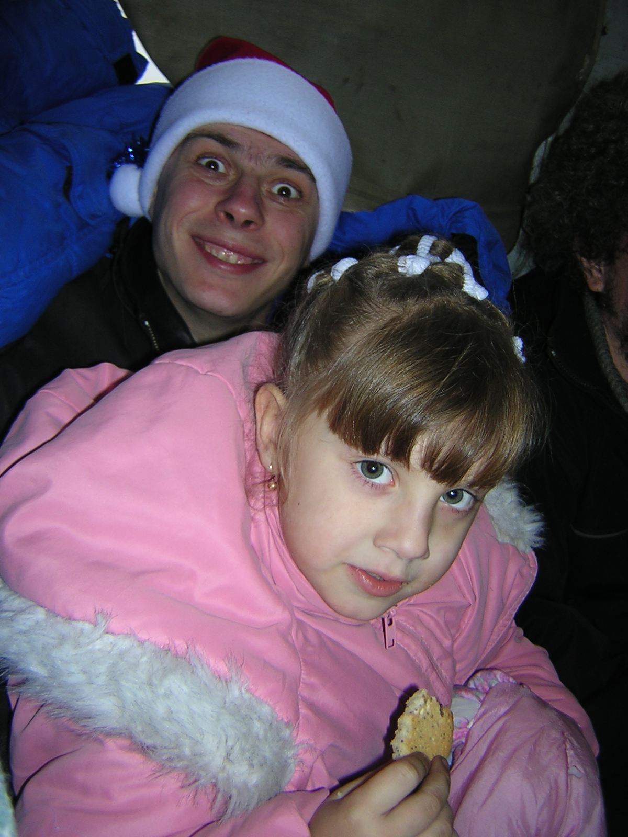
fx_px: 871
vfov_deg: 51.4
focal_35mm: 36
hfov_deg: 39.7
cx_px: 314
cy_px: 418
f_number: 2.6
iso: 100
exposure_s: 1/60.1
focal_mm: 4.7
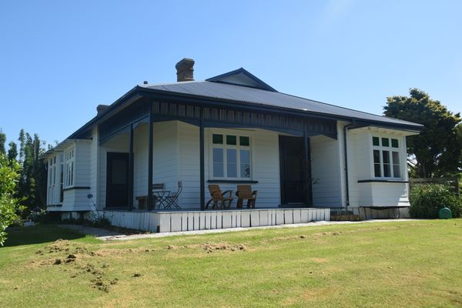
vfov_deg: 40.0
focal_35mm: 33
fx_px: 423
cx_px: 231
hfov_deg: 57.2
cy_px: 154
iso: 100
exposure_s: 1/200
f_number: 7.1
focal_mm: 22
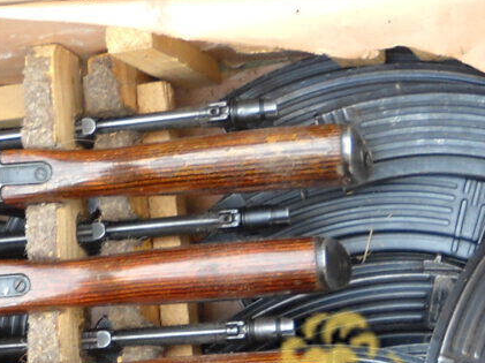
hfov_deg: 16.4
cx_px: -40
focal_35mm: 117
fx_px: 1638
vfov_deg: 12.3
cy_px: 451
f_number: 3.1
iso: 147
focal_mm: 6.72
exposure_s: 1/60
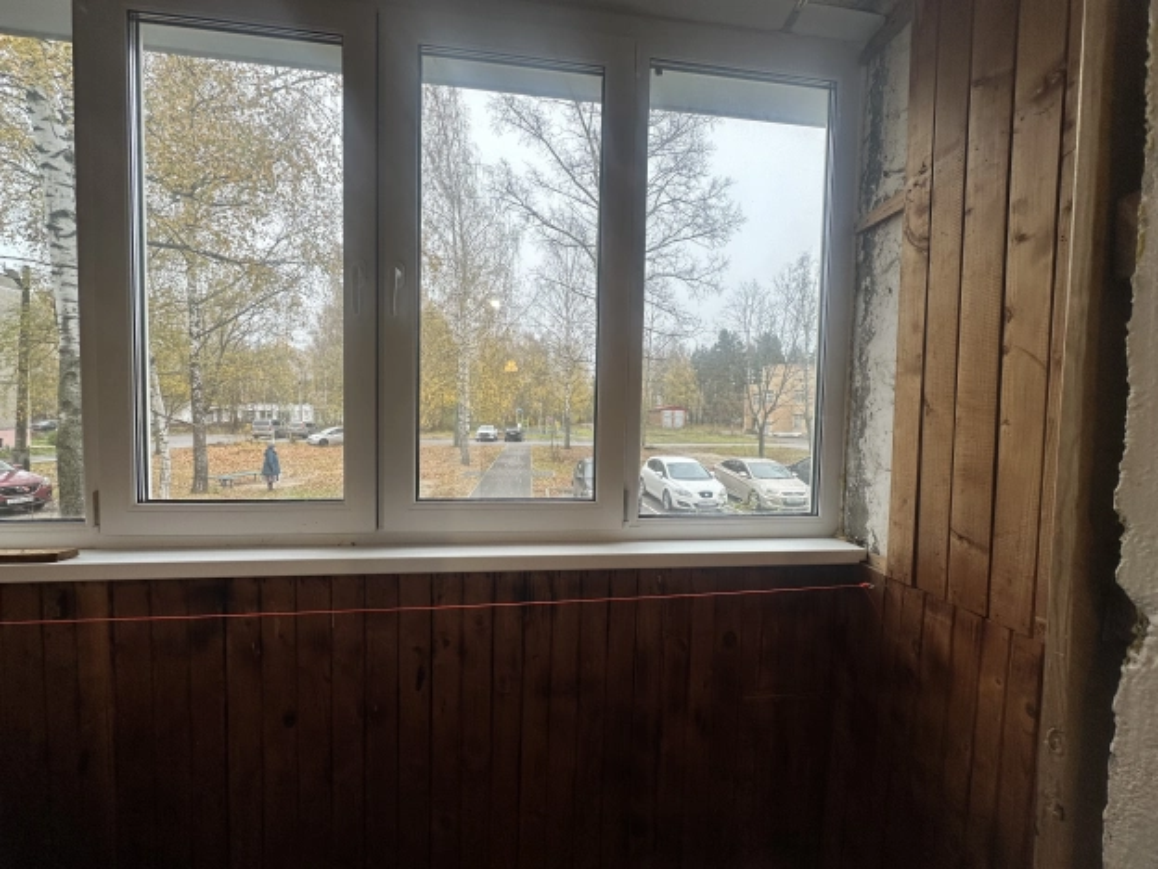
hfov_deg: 102.1
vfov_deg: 85.7
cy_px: 434
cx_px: 579
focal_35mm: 14
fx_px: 468
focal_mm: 2.22
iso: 50
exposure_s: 1/99
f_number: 2.2
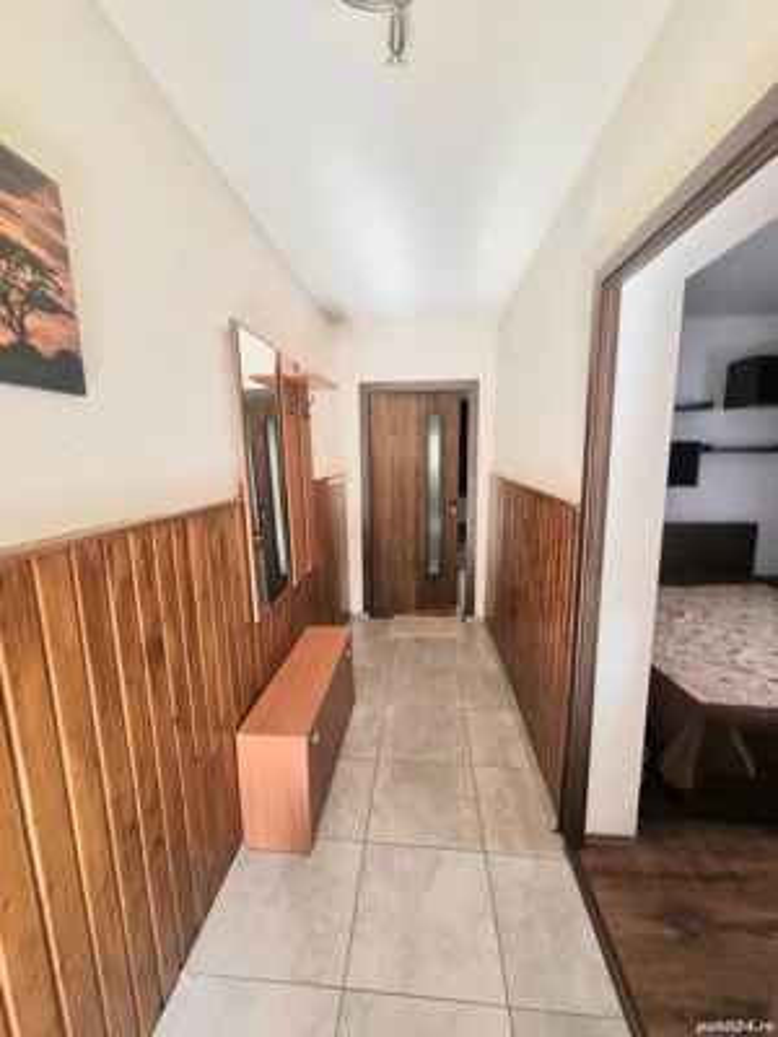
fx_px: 390
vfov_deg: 106.2
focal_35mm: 13
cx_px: 389
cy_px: 518
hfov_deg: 89.9
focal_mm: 2.2
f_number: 2.2
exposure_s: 1/50
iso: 125
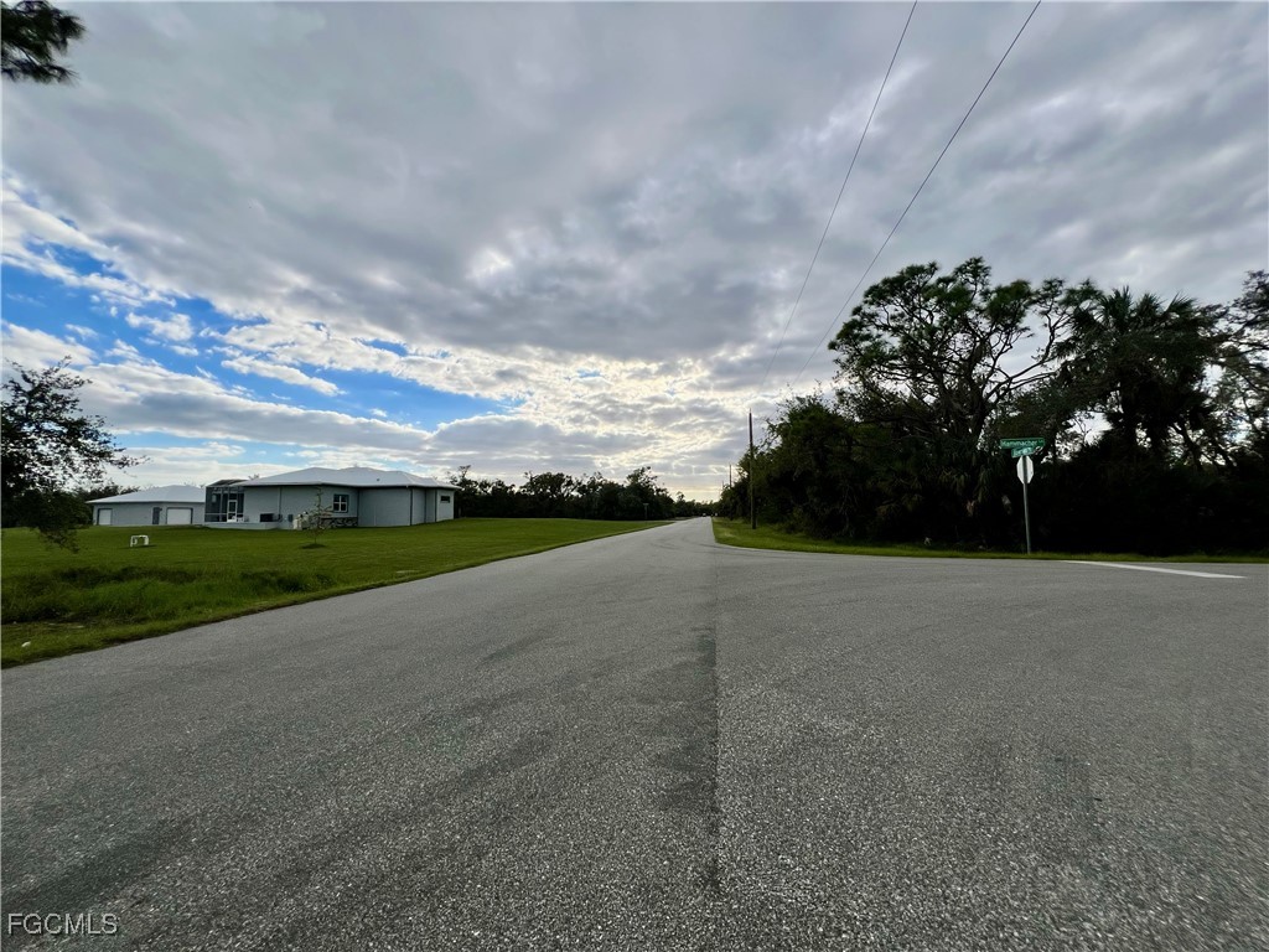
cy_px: 476
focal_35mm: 13
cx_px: 634
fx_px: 477
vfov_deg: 89.9
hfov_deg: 106.2
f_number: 1.8
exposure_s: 1/2801
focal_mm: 1.57
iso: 32
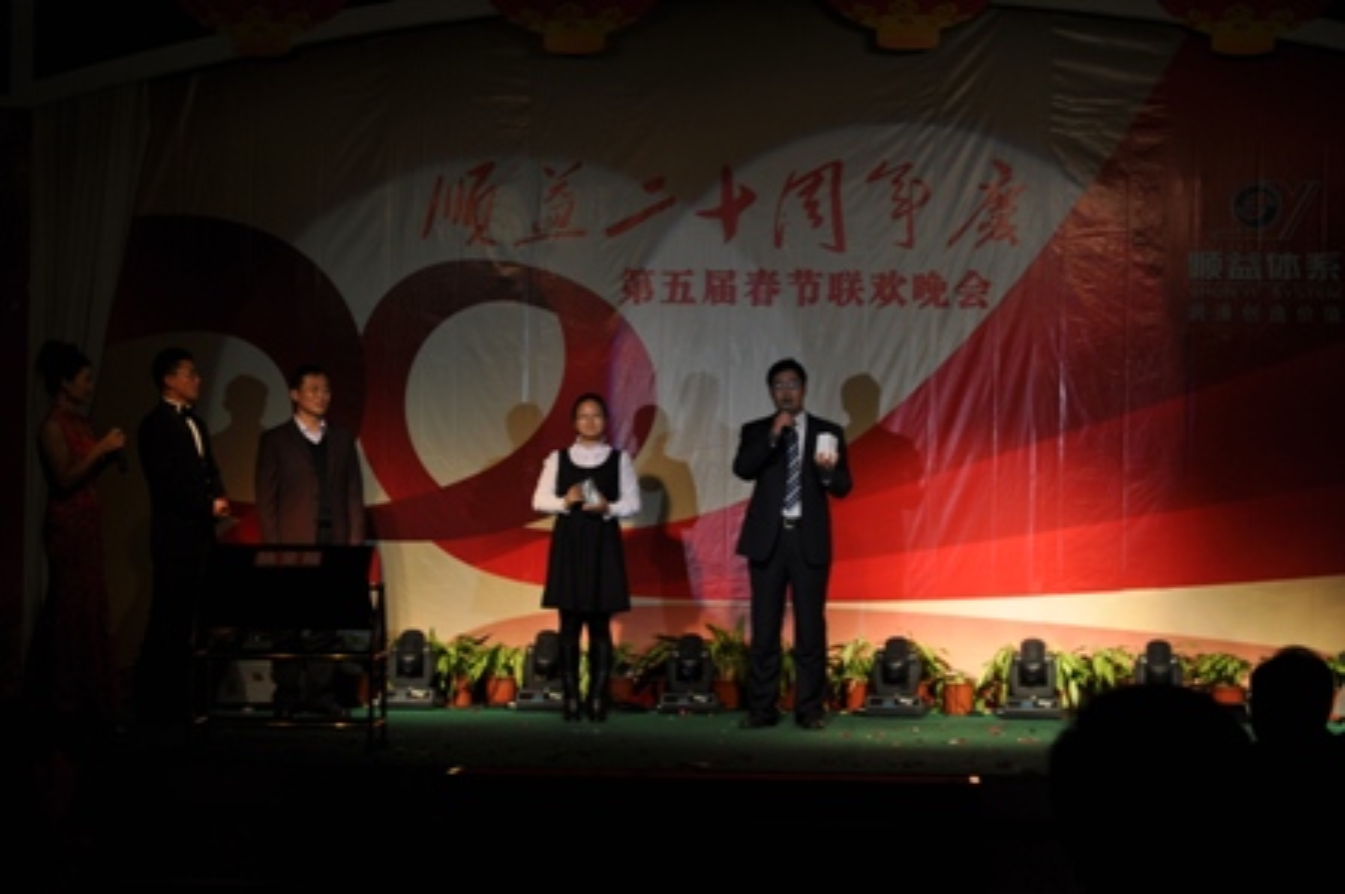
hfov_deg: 24.6
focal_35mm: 82
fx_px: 3080
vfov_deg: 16.5
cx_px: 672
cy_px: 447
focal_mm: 55
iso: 250
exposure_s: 1/125
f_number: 5.6
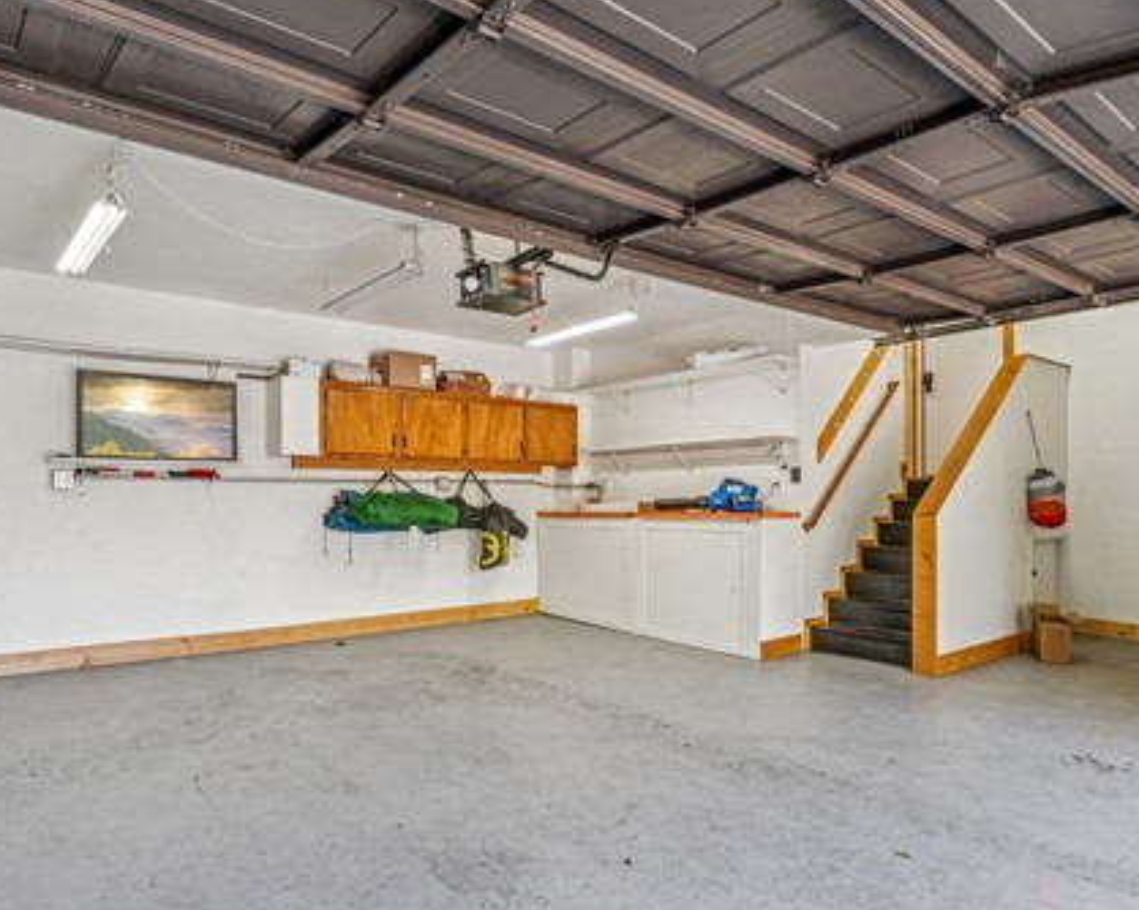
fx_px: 794
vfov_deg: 59.5
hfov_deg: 71.2
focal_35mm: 24
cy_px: 499
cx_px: 594
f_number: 13
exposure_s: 1/2.5
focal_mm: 16.4
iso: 100
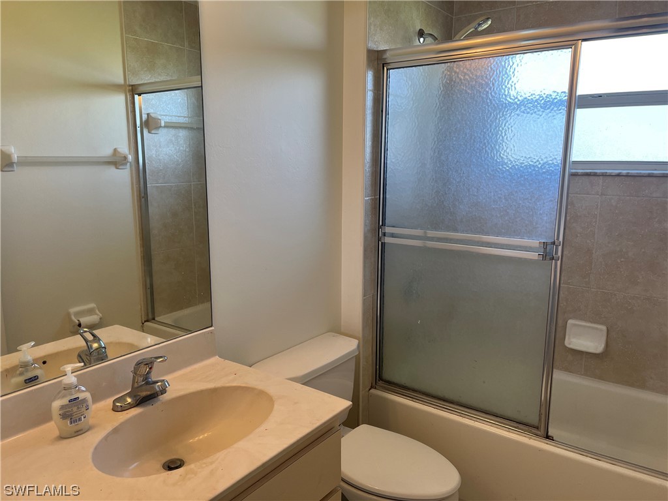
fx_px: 502
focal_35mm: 26
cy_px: 250
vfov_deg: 53.1
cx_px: 334
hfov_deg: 67.3
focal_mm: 5.1
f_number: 1.6
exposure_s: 1/126
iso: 64
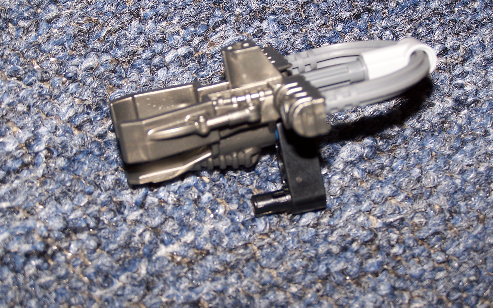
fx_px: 1169
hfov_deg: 23.8
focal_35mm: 87
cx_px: 246
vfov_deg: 15.0
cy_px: 132
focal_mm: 13.7
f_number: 3.2
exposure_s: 1/90
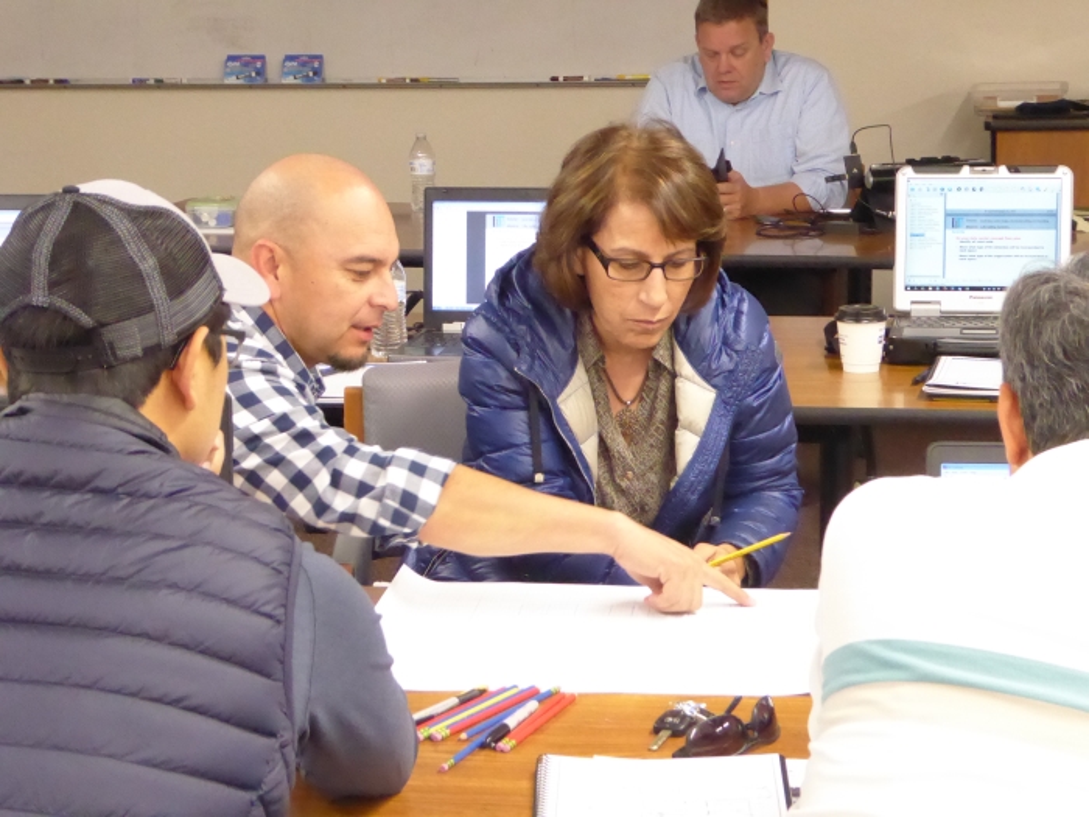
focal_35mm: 91
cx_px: 544
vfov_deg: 16.2
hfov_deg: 21.5
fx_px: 2863
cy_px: 408
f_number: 4.8
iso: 1600
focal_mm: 15
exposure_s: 1/40
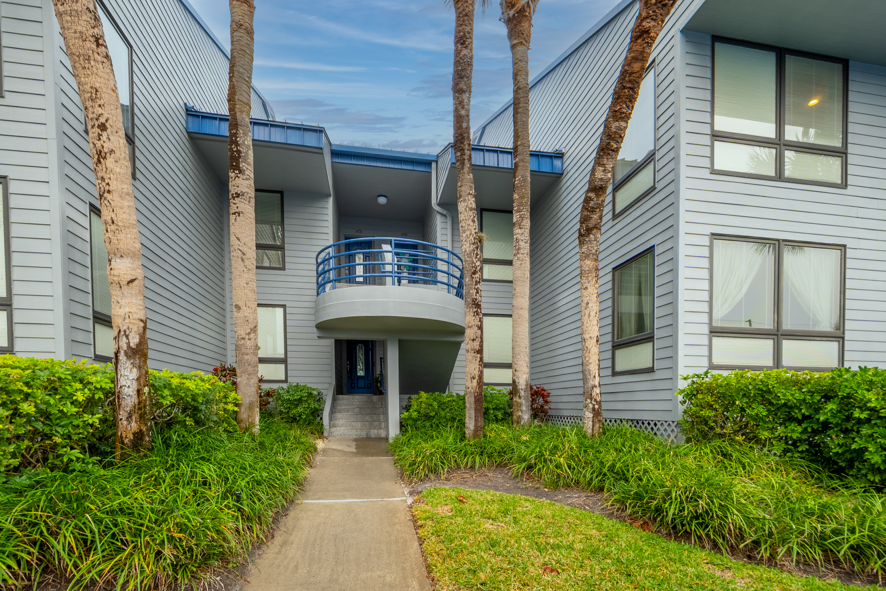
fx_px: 369
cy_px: 296
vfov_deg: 77.3
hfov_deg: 100.4
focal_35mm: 15
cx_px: 443
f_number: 10
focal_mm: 10
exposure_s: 1/500
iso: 400
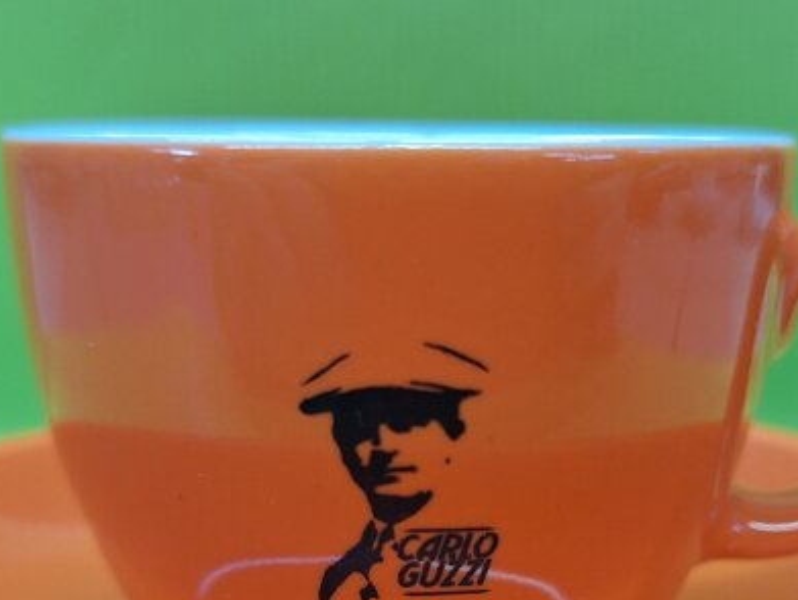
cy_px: 463
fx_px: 1084
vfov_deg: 30.3
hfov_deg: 40.3
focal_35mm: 47
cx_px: 443
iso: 200
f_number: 1.8
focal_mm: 5.54
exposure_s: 1/33
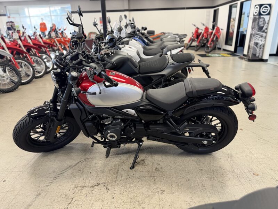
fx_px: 193
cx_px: 139
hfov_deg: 71.6
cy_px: 104
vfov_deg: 56.8
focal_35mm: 24
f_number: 1.78
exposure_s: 1/60
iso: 250
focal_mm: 6.76
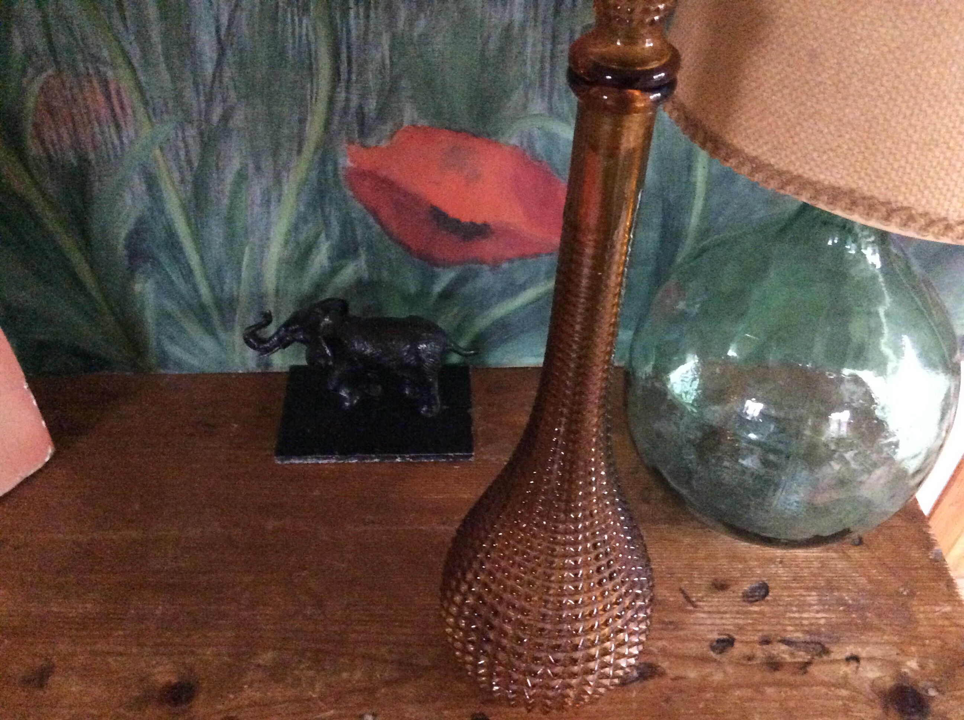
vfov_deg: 44.1
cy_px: 360
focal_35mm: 32
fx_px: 890
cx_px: 482
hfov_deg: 56.9
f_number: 2.4
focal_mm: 3.3
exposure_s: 1/15
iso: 800
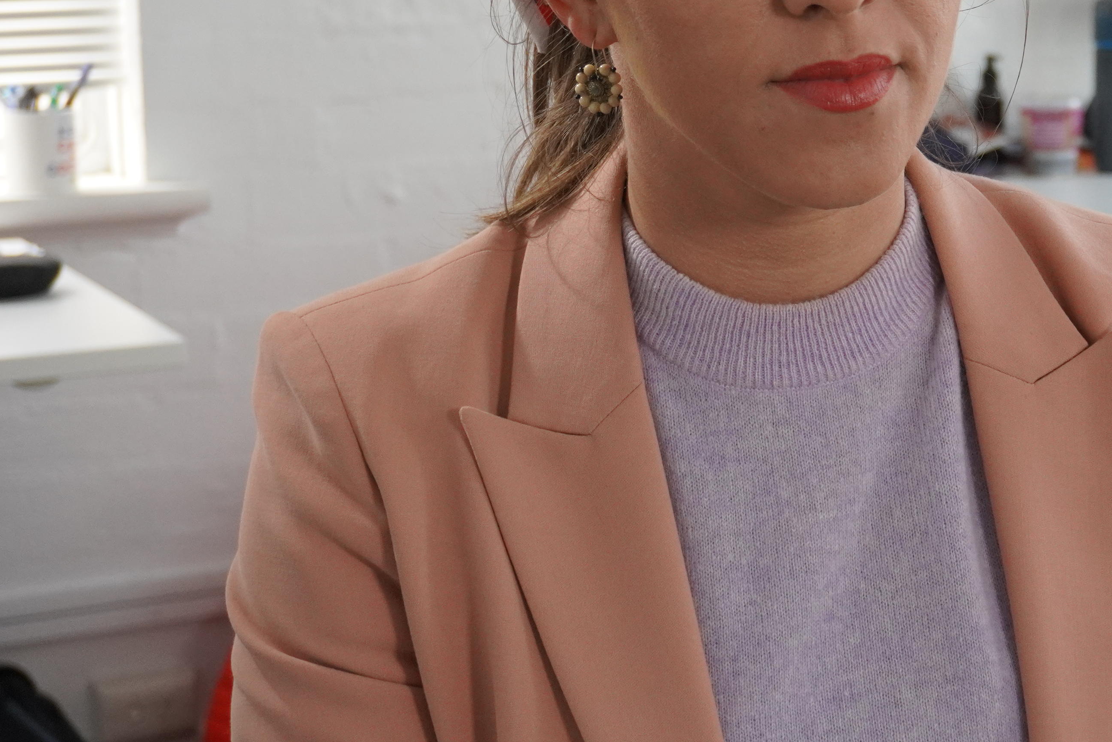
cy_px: 224
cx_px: 999
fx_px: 2779
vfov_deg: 15.2
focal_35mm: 90
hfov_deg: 22.1
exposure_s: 1/160
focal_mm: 31
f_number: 5
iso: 1250
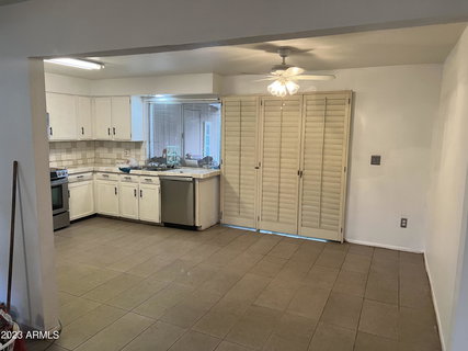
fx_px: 351
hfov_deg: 67.3
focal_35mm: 26
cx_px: 234
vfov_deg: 53.0
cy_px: 176
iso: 100
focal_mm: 5.7
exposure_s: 1/60
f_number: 1.5
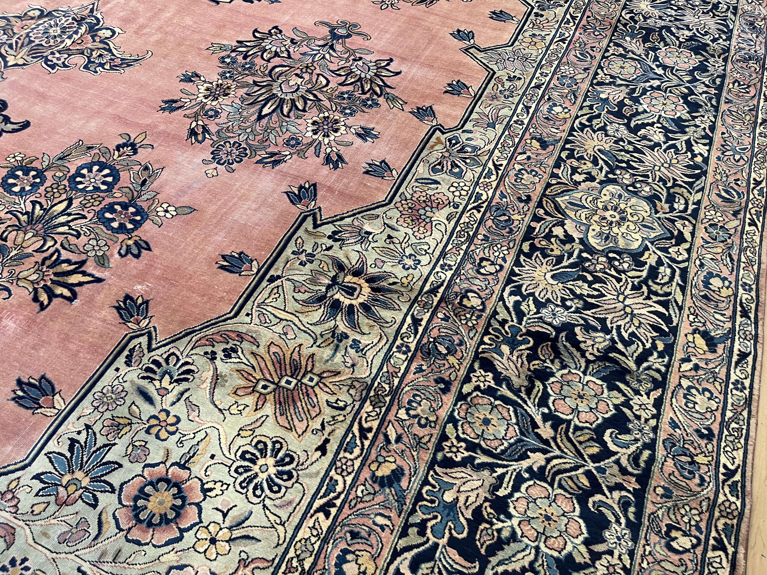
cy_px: 288
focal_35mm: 25
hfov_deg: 69.4
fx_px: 554
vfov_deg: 54.9
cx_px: 384
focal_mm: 5.1
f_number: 1.6
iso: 200
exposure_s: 1/40
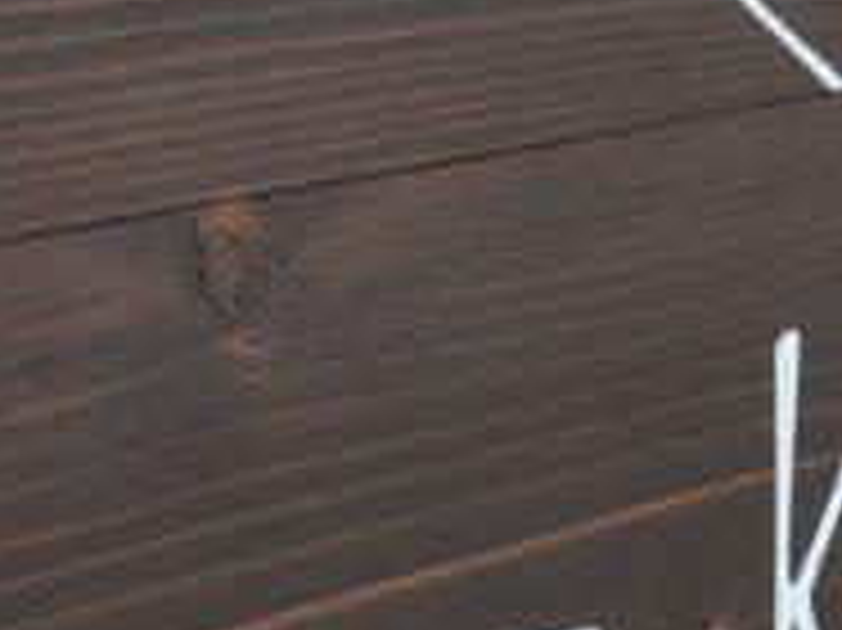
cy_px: 432
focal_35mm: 119
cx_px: 1135
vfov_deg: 12.4
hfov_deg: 15.6
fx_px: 2893
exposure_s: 1/243
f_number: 2.2
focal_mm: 4.15
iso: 25
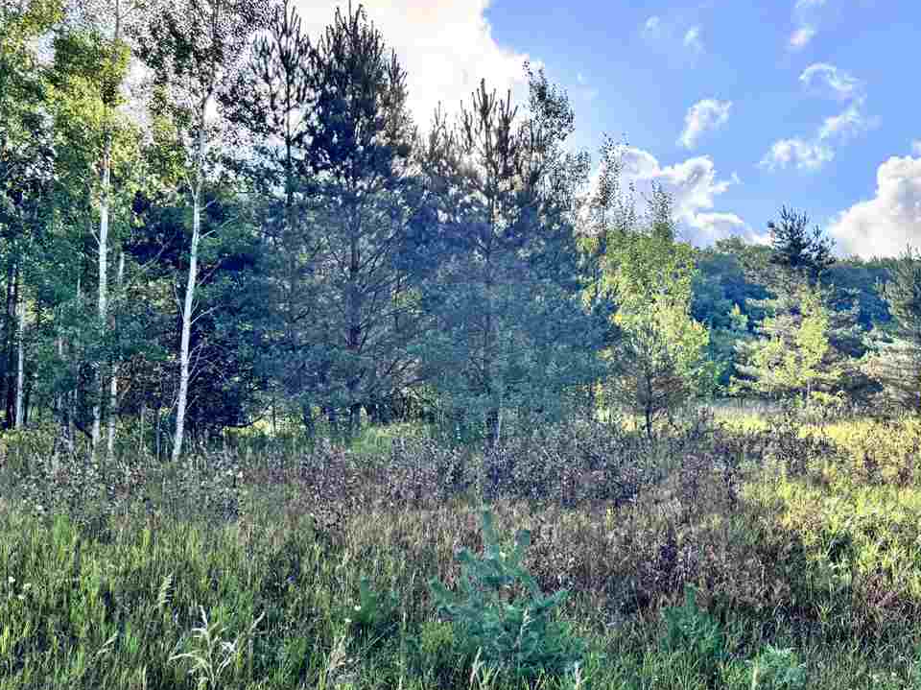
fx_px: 851
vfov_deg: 44.1
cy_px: 376
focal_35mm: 32
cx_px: 545
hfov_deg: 56.5
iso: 80
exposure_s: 1/2105
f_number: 1.78
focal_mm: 6.76
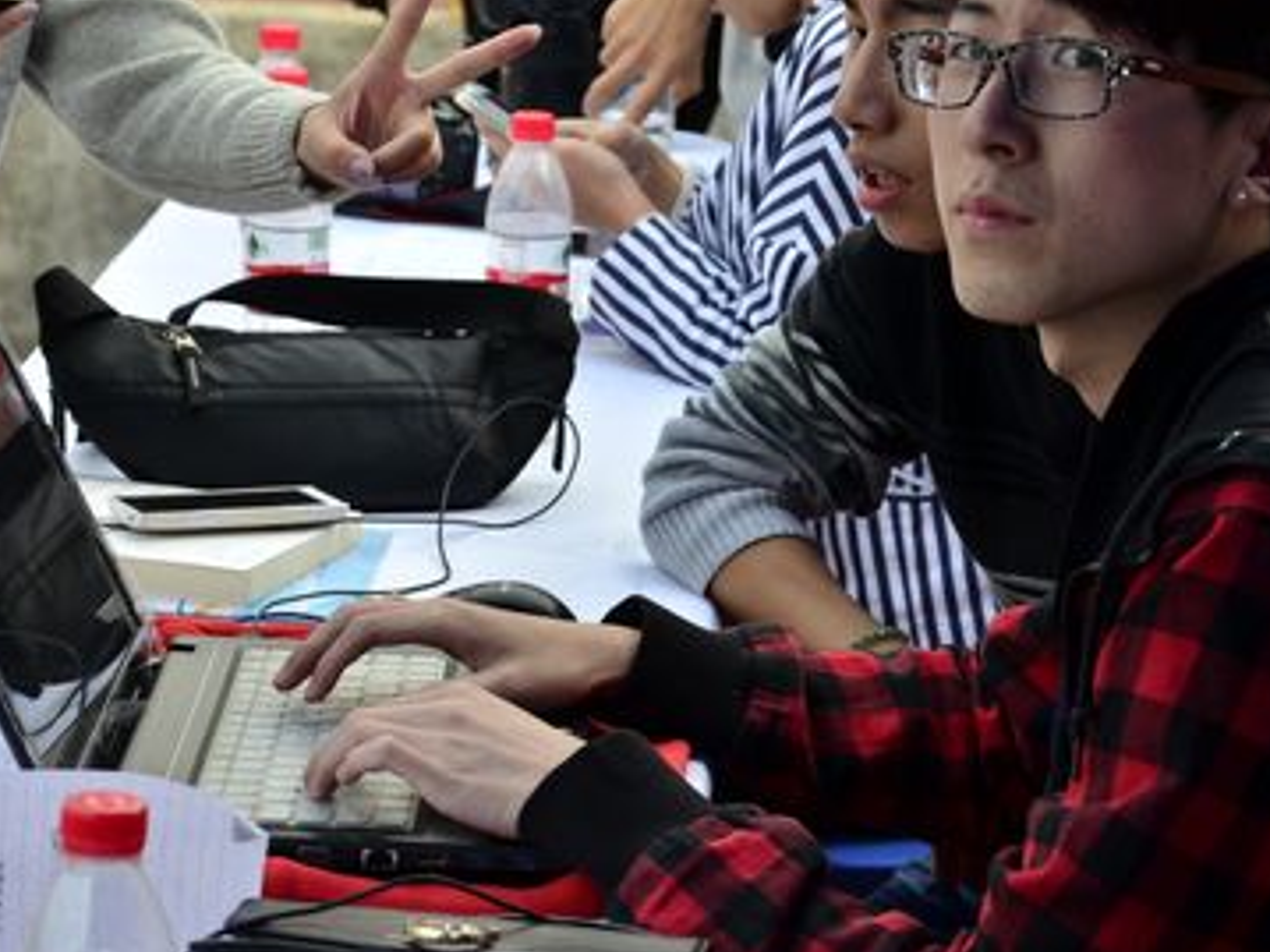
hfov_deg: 15.8
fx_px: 4584
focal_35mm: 125
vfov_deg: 11.8
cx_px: 690
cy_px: 334
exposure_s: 1/250
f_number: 5
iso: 200
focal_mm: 52
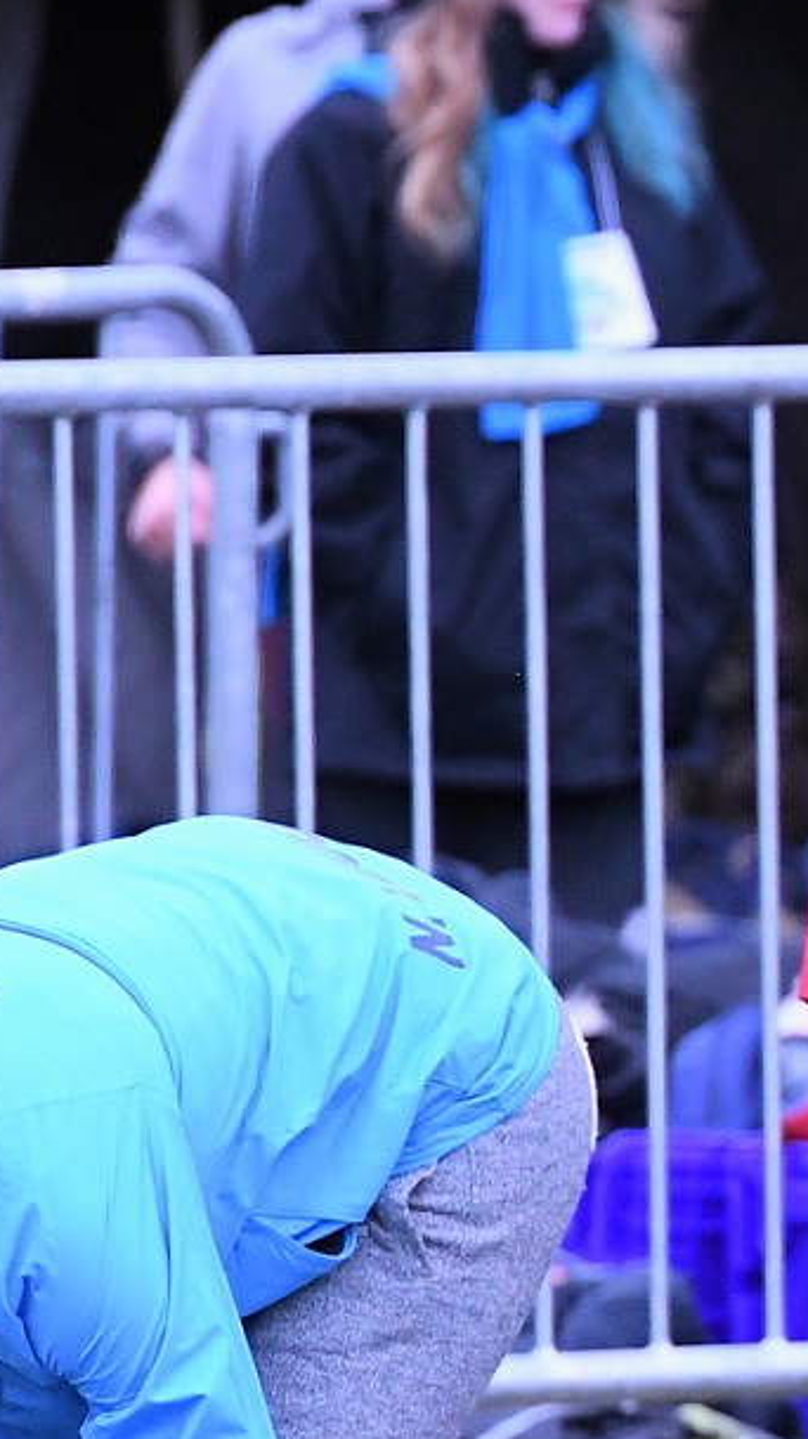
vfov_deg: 2.6
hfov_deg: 1.5
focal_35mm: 817
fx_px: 31157
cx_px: 1210
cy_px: 1220
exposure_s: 1/1000
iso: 2000
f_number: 5
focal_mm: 200
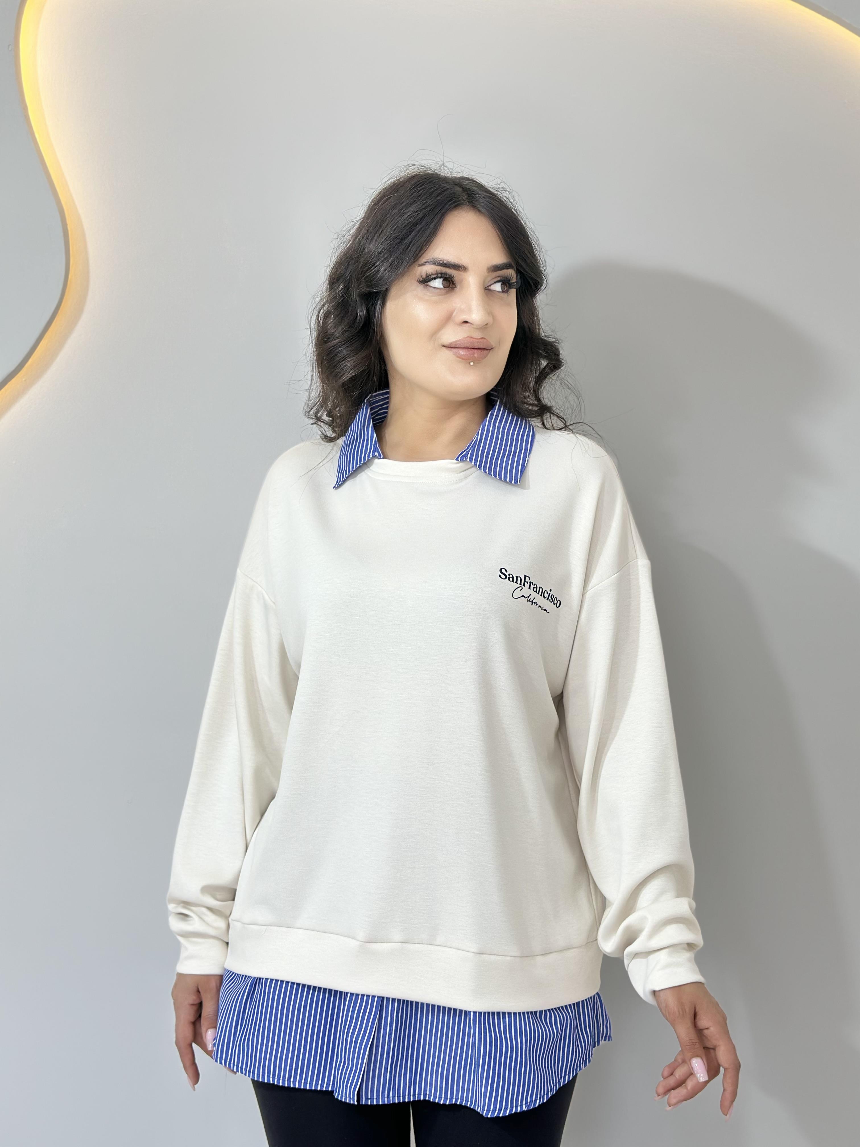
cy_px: 574
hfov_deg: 30.3
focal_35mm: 48
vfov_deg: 39.7
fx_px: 1590
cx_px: 430
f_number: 1.78
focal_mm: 6.86
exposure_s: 1/100
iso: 80
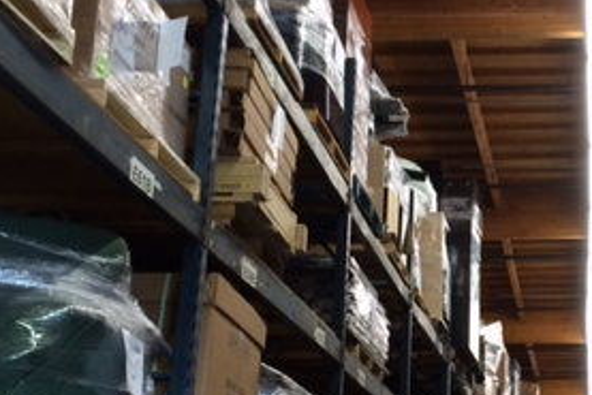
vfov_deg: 18.9
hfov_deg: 26.7
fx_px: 1185
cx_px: 577
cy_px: 237
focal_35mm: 72
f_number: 2.2
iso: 125
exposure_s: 1/30
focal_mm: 4.12
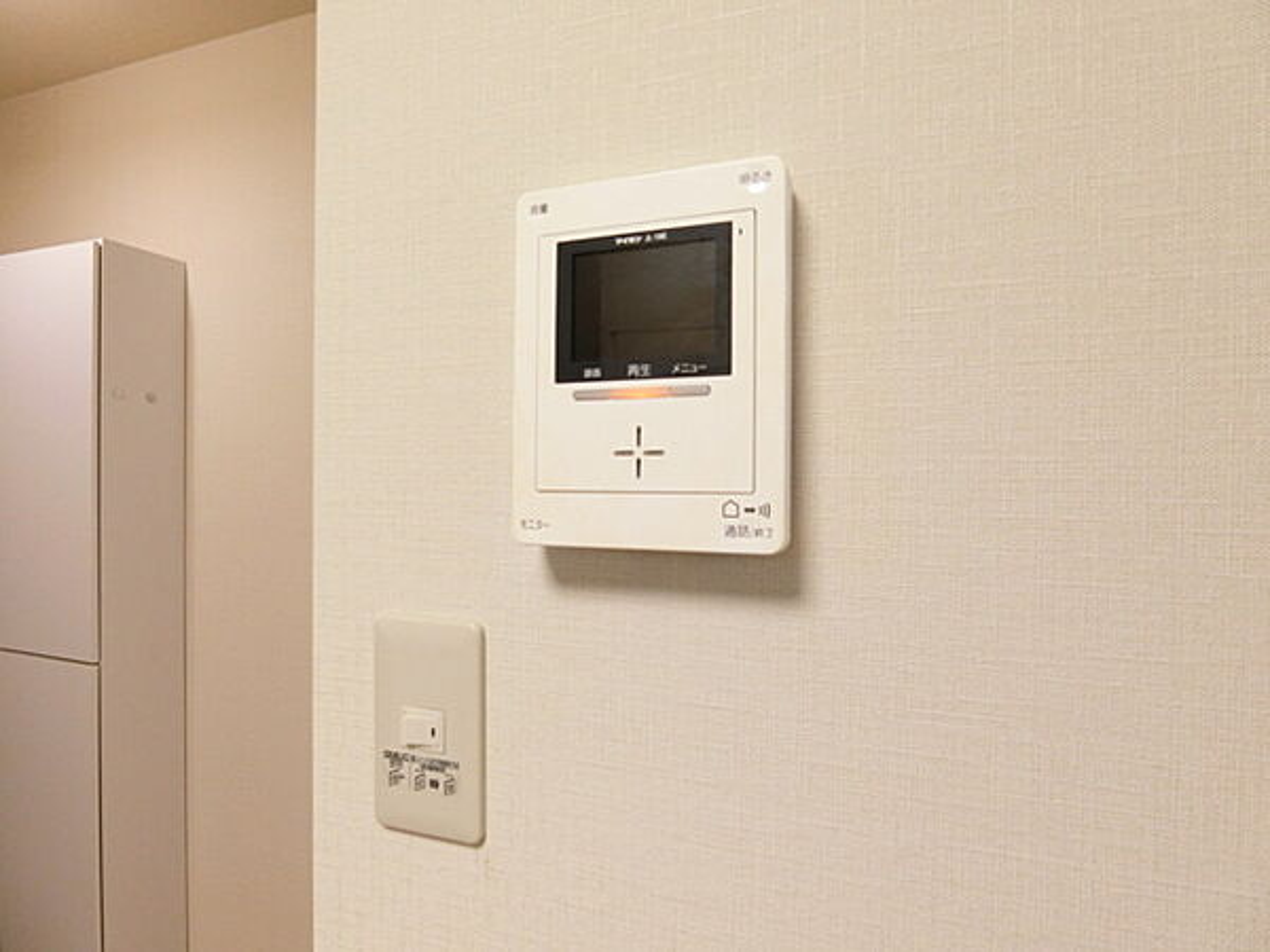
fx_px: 697
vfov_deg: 68.7
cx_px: 635
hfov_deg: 84.7
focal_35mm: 19
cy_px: 476
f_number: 2.7
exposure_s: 1/60
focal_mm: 4.06
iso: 400
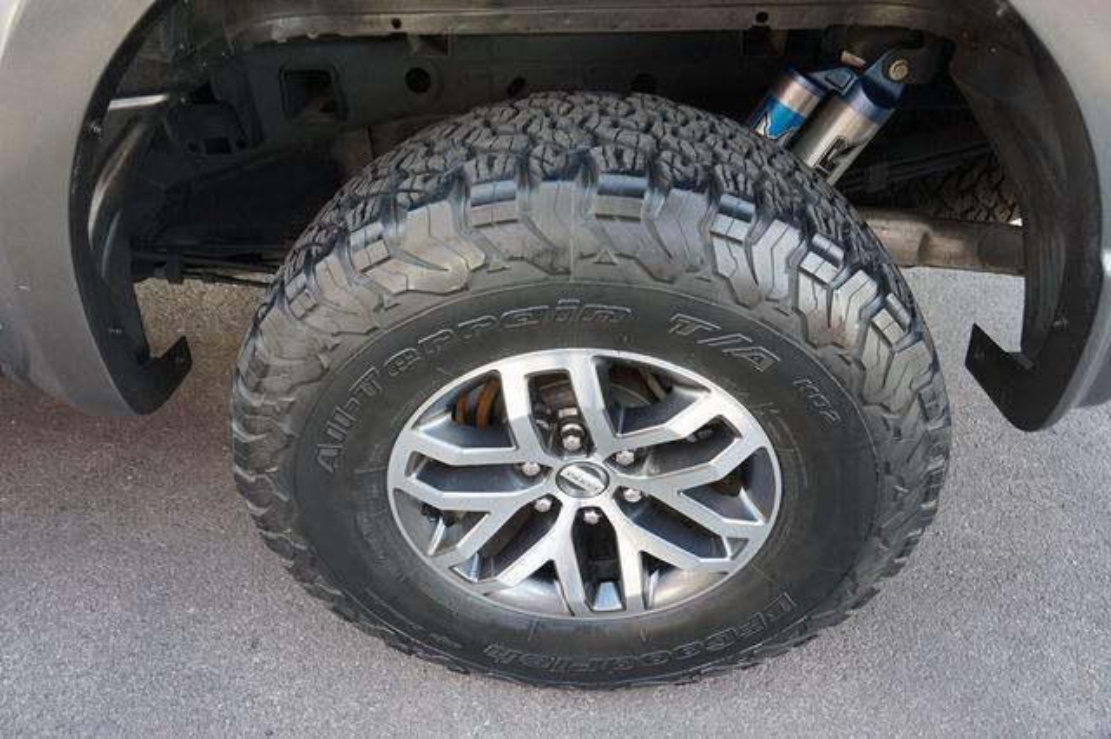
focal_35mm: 24
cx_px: 556
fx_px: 740
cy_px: 370
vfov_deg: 53.1
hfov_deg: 73.8
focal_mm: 16
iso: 400
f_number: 4
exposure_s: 1/160
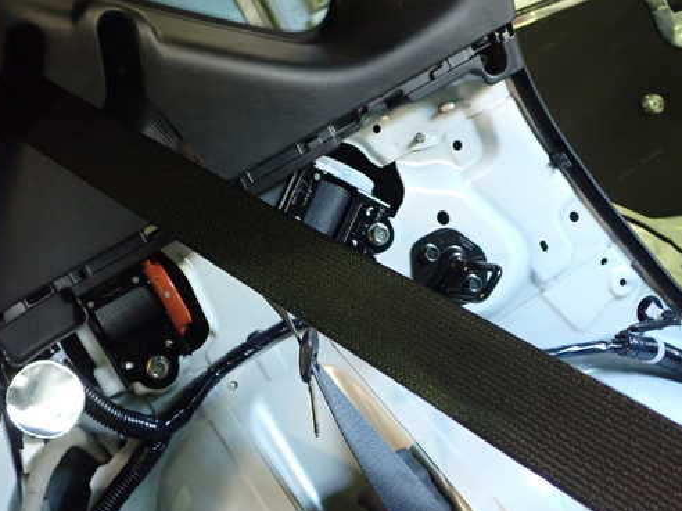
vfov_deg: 36.8
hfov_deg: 47.7
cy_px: 277
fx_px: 768
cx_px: 288
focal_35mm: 39
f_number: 2.4
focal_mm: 5.79
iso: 800
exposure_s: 1/25
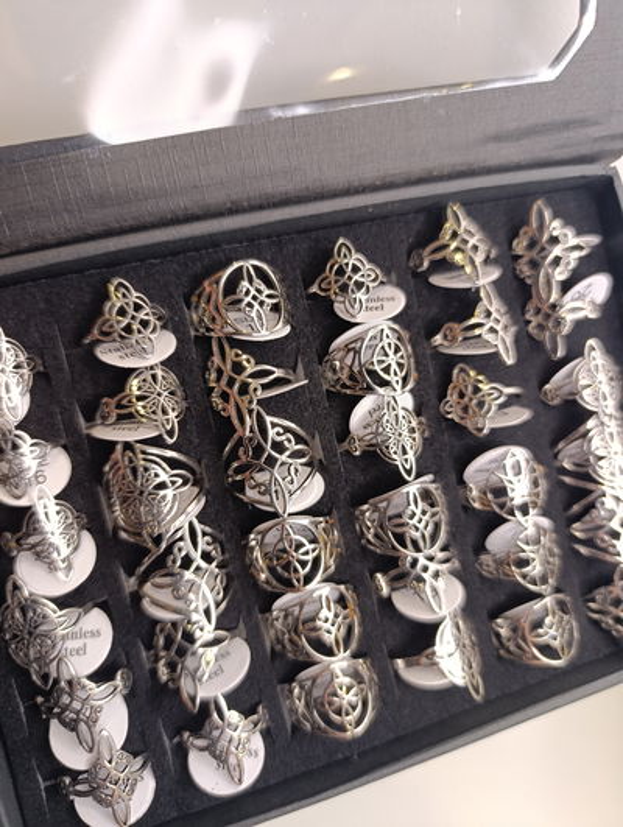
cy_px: 414
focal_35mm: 23
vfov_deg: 73.8
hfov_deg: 59.0
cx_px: 312
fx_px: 550
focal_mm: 6.14
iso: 1000
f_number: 1.6
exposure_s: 1/100
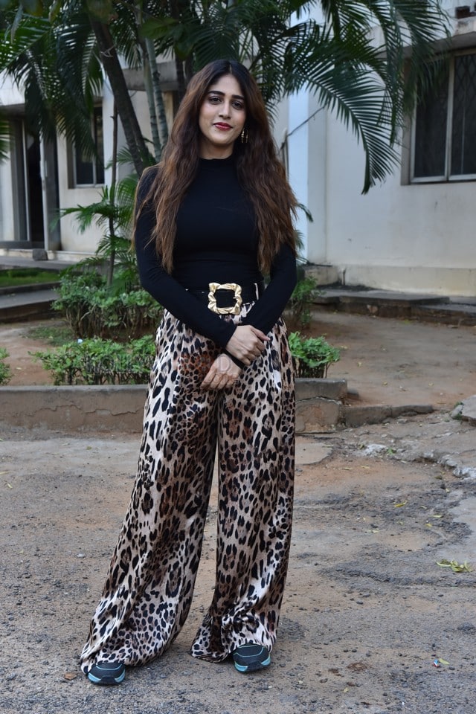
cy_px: 357
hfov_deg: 21.9
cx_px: 238
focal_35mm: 62
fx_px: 1230
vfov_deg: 32.4
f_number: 6.3
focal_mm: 62
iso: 1000
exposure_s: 1/125
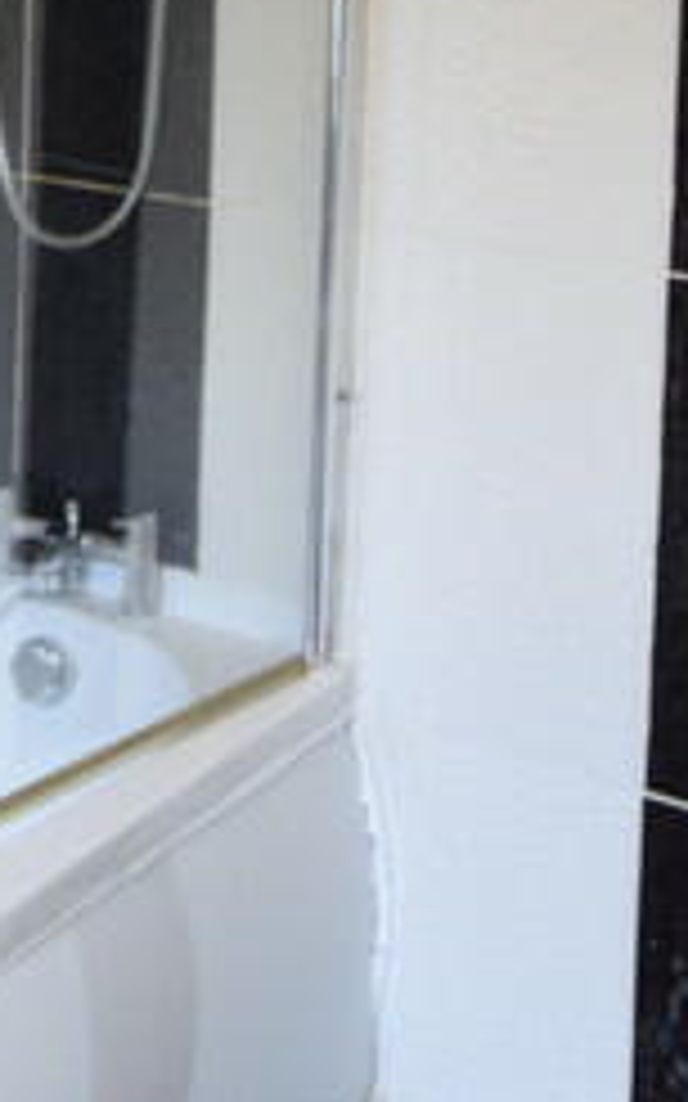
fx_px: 1921
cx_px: 117
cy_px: -79
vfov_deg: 29.2
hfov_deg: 20.0
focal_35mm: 64
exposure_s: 1/50
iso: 1250
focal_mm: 10
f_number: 4.5
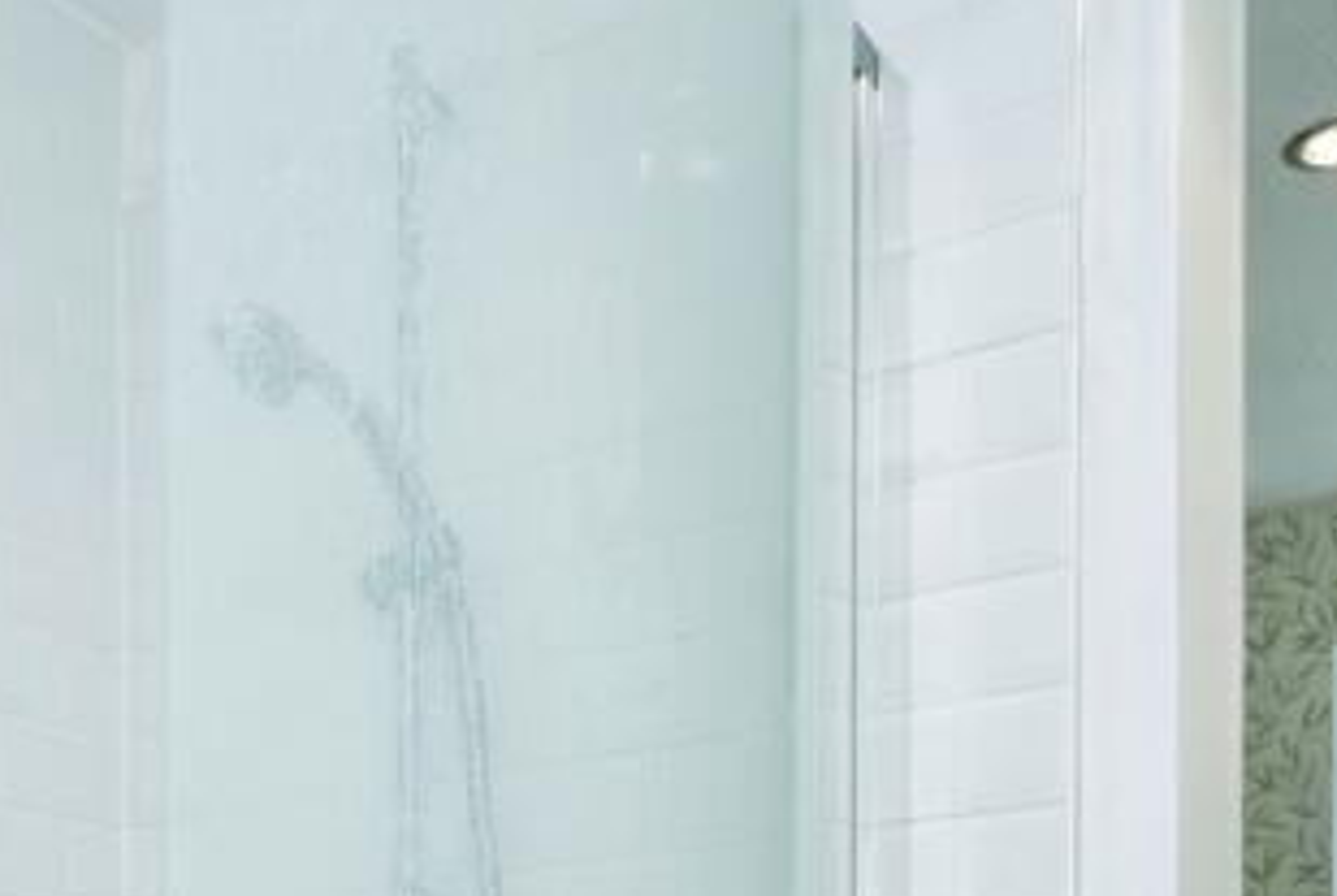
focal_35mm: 53
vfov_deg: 21.8
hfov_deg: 37.2
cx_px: 502
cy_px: 1296
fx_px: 1971
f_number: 9
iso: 400
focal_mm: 16
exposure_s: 1/30
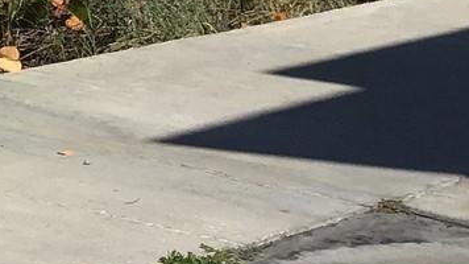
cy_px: -45
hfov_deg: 12.5
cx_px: -469
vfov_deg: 7.9
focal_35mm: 152
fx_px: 1890
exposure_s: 1/2915
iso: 25
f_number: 2.4
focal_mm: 3.3
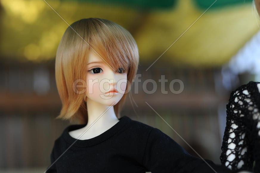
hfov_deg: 39.6
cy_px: 86
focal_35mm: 50
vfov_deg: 27.0
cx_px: 130
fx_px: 361
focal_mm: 50
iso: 200
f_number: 2.8
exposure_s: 1/400
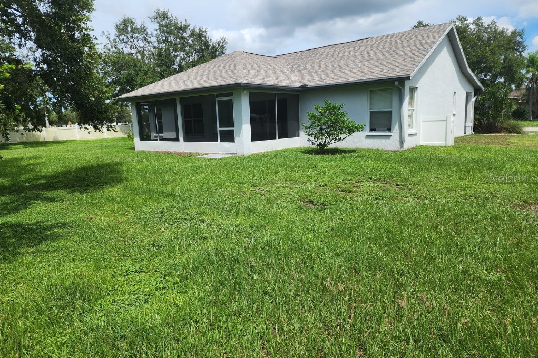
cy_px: 178
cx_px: 269
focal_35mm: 24
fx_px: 359
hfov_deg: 73.8
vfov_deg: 53.1
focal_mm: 6.4
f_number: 1.8
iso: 12
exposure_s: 1/1399
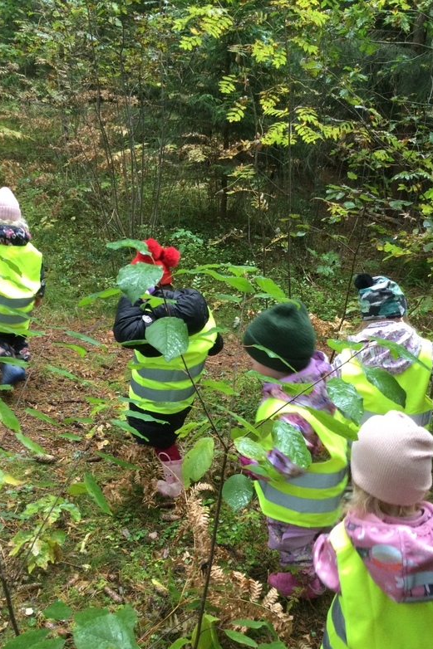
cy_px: 331
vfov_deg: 57.2
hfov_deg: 40.0
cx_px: 221
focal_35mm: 33
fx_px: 596
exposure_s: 1/33
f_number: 2.4
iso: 100
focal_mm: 3.3
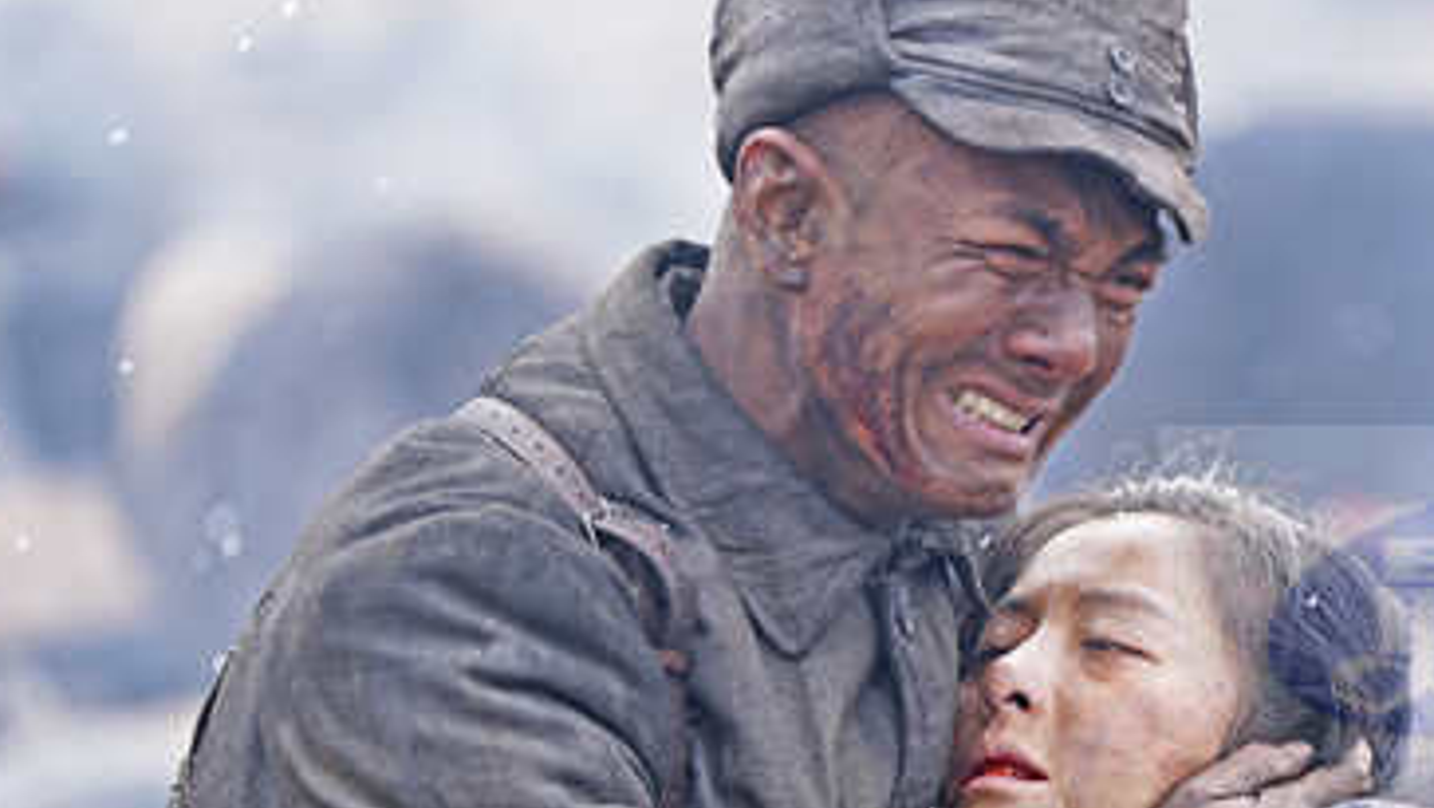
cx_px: 1095
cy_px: 650
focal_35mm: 325
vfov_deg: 3.7
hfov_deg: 6.6
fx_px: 12361
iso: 200
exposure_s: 1/400
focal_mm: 188
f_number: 2.8
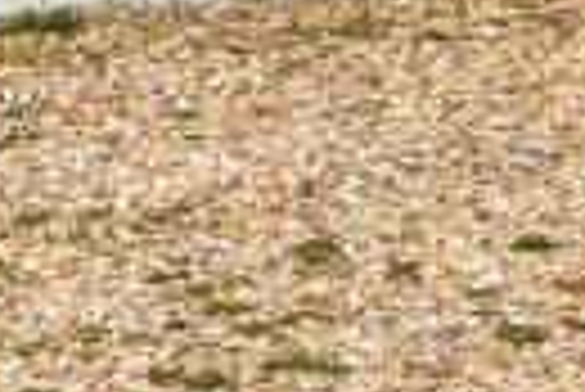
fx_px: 2050
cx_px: 2236
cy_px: -746
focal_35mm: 126
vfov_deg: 9.0
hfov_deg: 8.6
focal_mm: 16
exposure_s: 1/800
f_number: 10
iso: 400
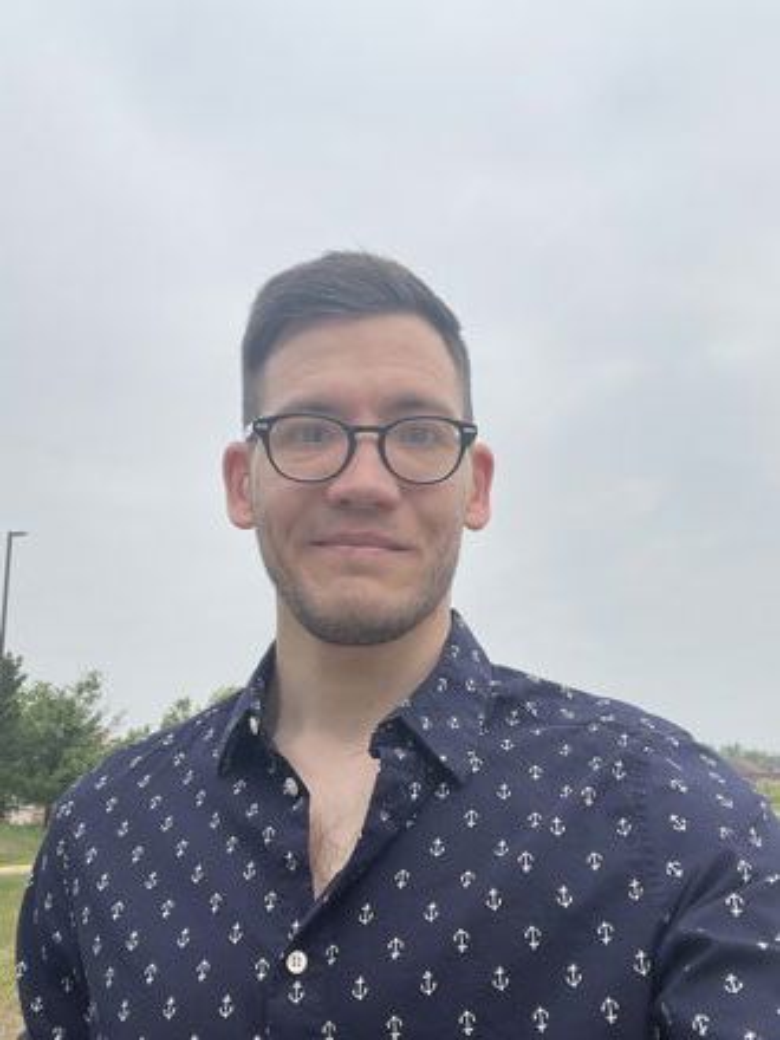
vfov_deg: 60.0
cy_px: 520
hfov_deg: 46.8
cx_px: 390
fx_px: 901
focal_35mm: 30
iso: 32
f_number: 2.2
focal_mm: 2.71
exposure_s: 1/1316
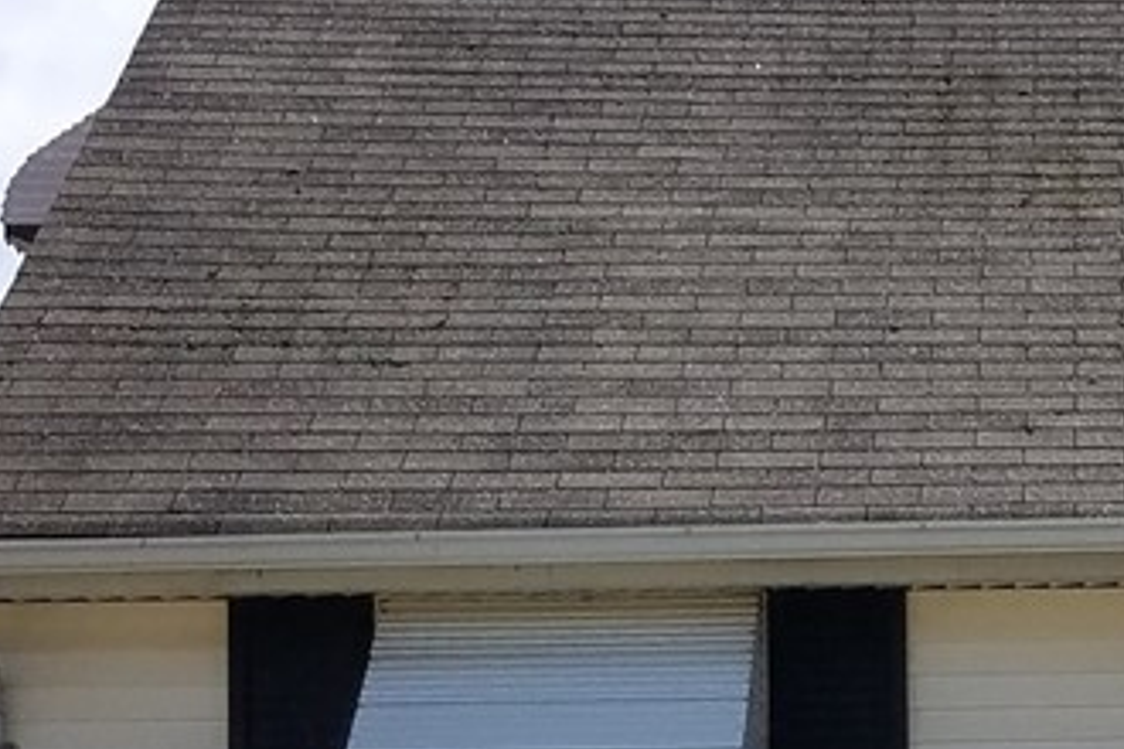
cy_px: 691
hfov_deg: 21.9
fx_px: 2622
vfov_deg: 16.0
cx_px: 1441
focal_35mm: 84
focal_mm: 4.2
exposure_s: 1/2456
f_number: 1.7
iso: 50
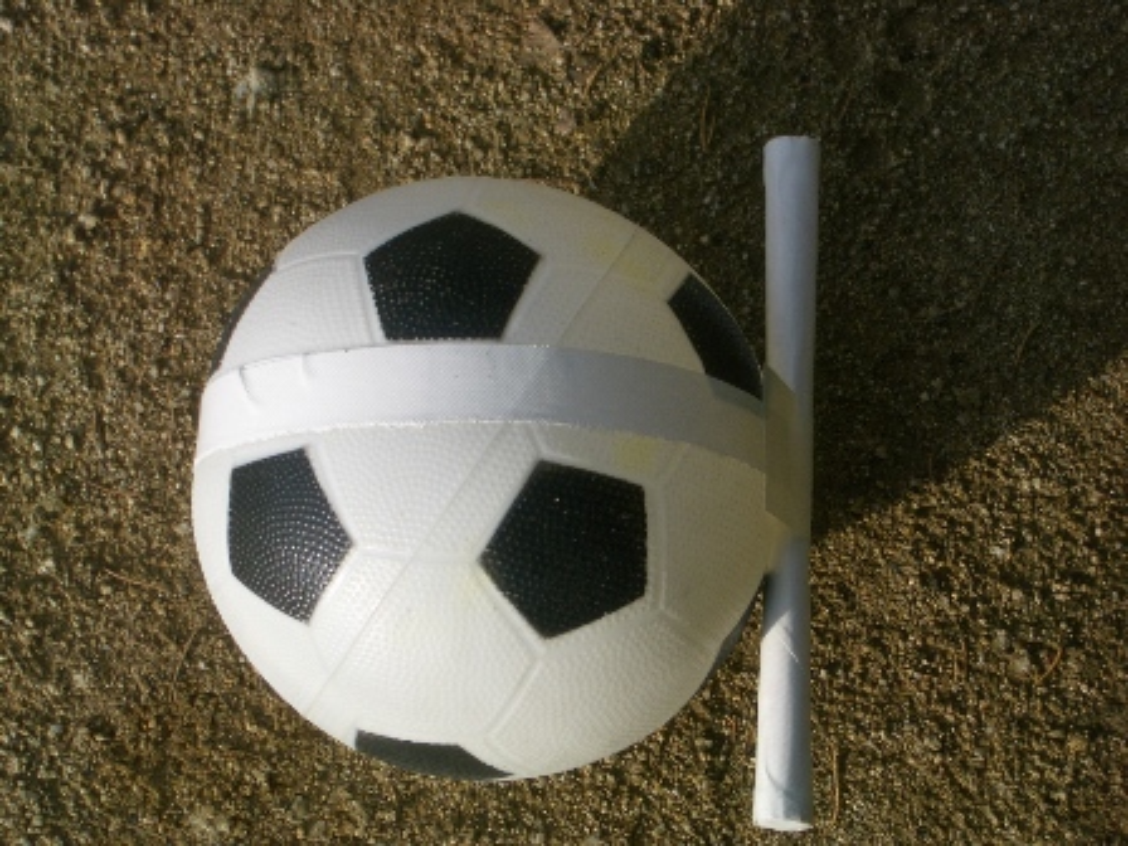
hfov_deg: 22.3
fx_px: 2868
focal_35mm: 88
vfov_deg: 16.8
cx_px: 564
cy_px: 423
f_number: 7
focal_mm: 14.6
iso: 50
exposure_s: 1/200
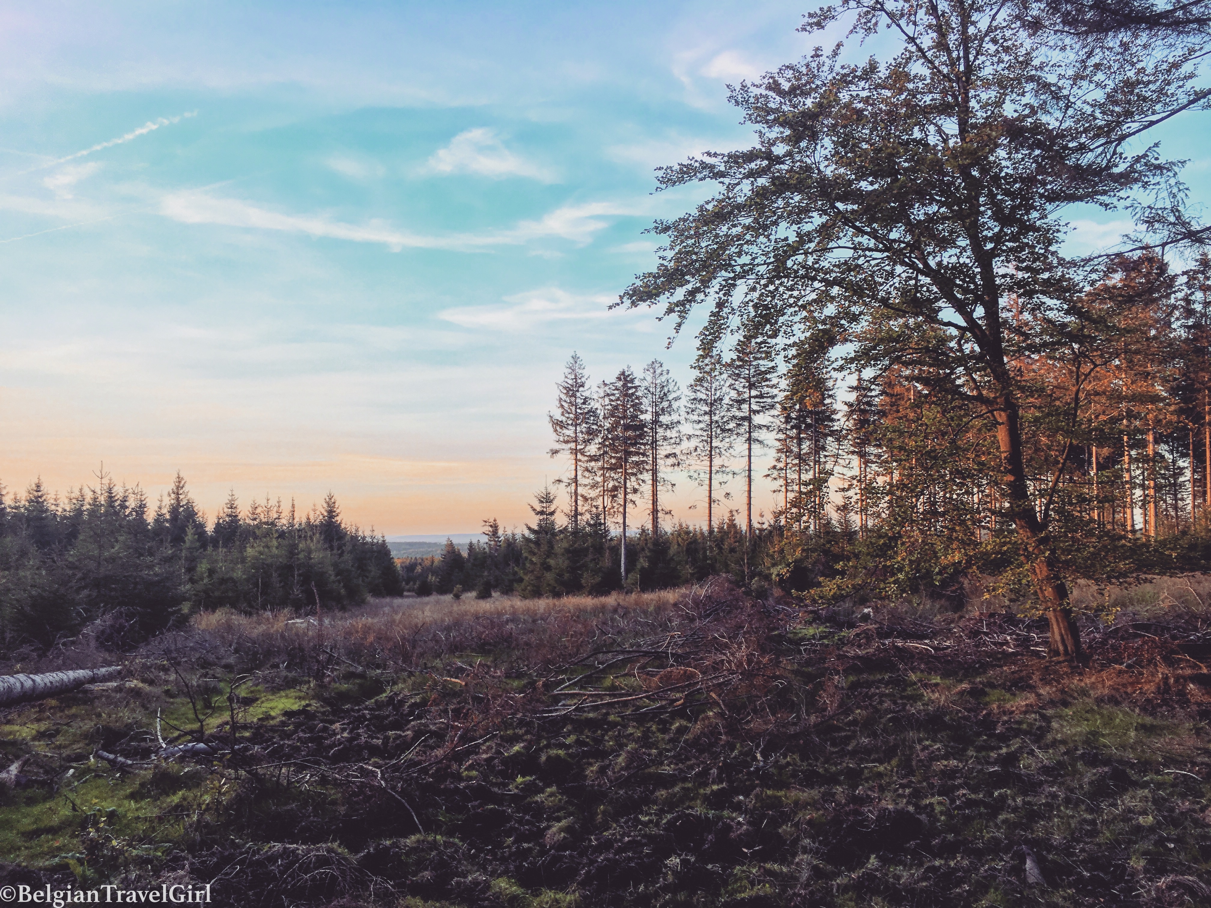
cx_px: 606
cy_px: 454
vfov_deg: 48.2
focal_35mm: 29
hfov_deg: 61.7
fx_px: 1015
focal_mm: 4.15
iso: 25
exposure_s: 1/134
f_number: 2.2
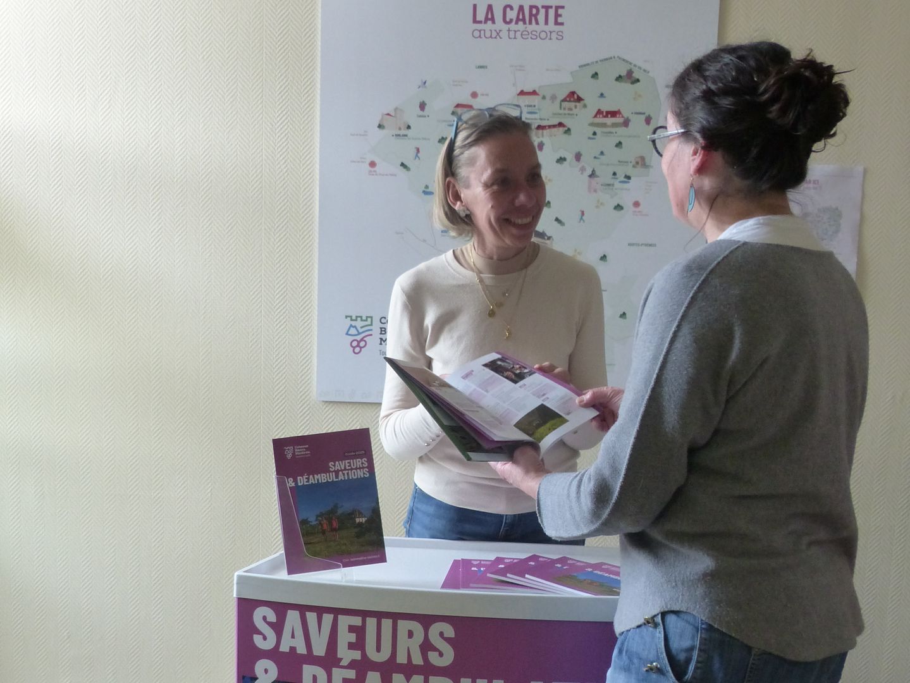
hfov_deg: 60.0
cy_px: 342
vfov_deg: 46.8
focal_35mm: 30
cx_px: 455
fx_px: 789
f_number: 2.8
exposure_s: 1/30
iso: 400
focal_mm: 5.5
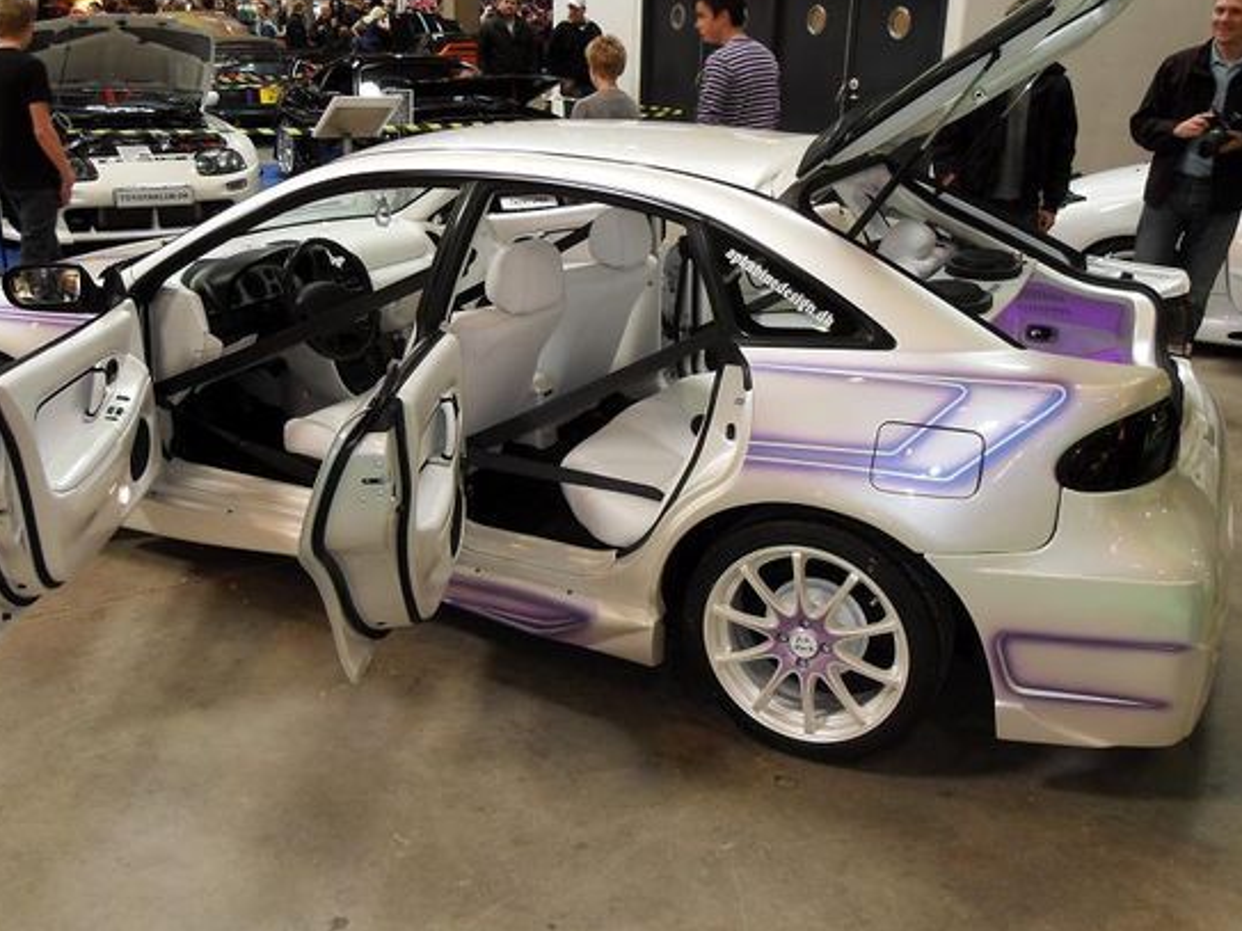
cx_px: 570
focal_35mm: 33
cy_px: 439
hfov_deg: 55.3
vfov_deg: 42.9
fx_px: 1184
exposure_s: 1/45
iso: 200
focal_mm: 6
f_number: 2.8
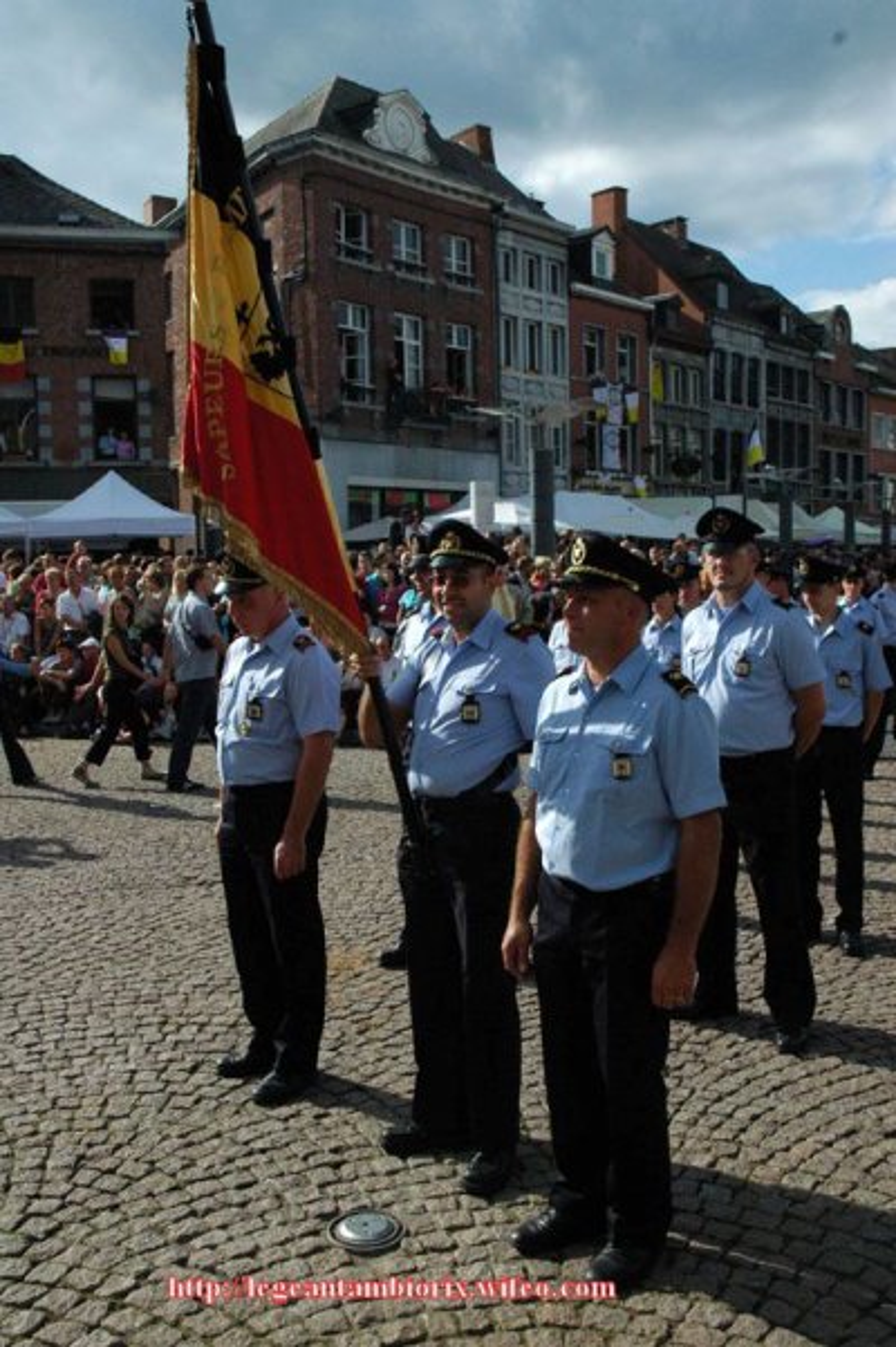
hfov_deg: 36.8
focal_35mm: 36
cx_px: 448
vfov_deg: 53.2
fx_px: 1345
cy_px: 674
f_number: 8
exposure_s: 1/2000
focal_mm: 24
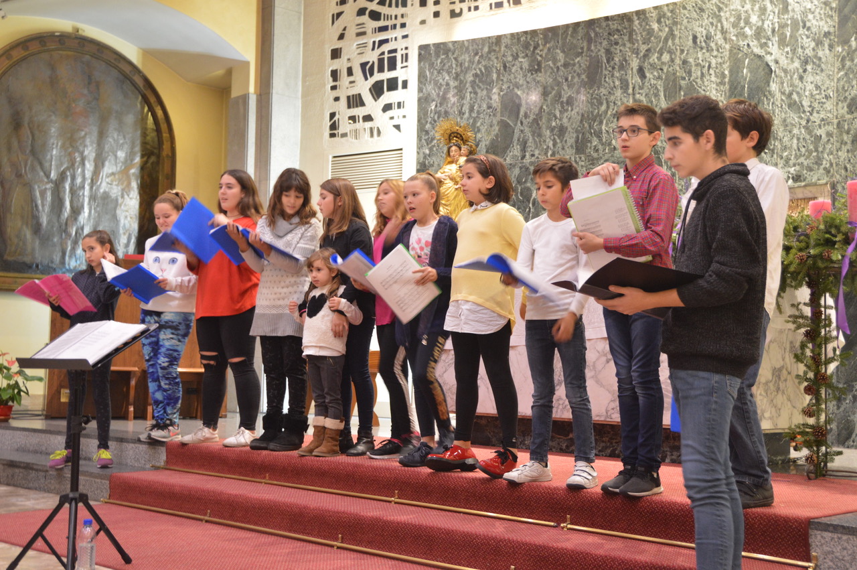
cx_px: 428
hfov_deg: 45.0
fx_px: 1035
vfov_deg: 30.8
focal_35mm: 44
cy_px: 285
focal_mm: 29
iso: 1100
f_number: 4
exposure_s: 1/15
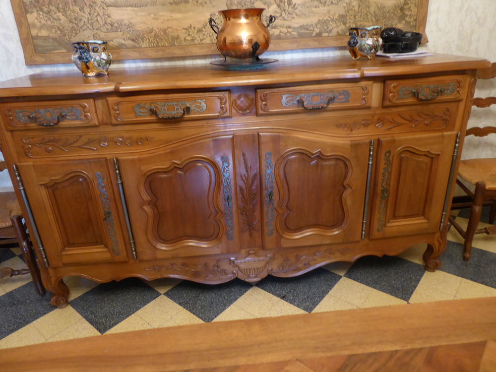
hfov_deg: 69.4
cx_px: 248
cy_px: 186
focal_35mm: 25
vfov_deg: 54.9
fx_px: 358
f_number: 3.3
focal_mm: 4.3
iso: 400
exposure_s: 1/5
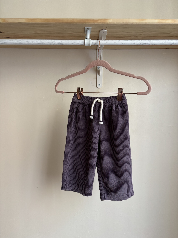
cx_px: 89
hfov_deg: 53.1
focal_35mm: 26
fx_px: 178
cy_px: 119
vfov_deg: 67.3
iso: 250
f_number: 1.6
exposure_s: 1/60
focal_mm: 5.96
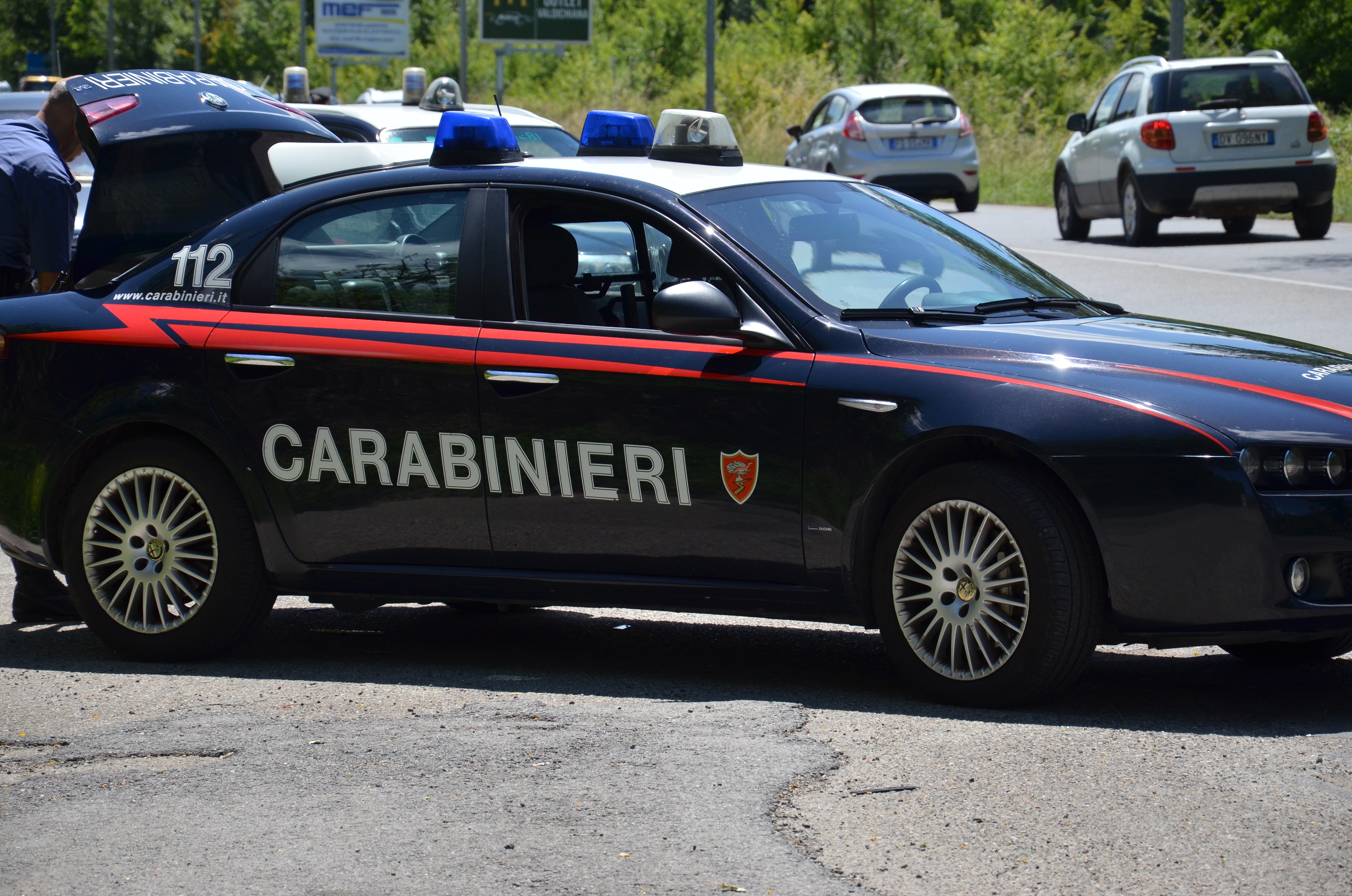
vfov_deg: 8.7
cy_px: 448
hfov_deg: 13.1
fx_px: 5903
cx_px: 676
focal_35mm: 158
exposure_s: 1/1600
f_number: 5.6
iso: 400
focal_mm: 105
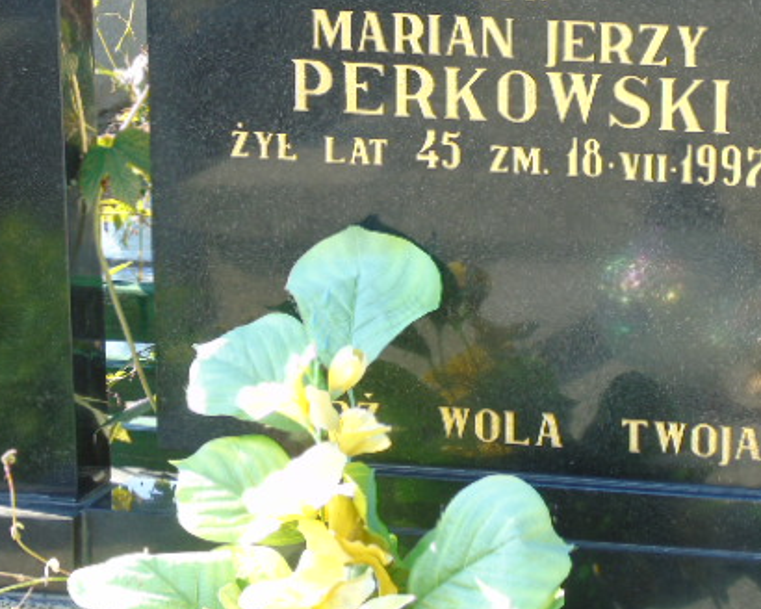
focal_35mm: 189
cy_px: 201
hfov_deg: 10.2
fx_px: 4257
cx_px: 477
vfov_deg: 8.2
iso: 80
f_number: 4.6
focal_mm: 22
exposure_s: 1/50
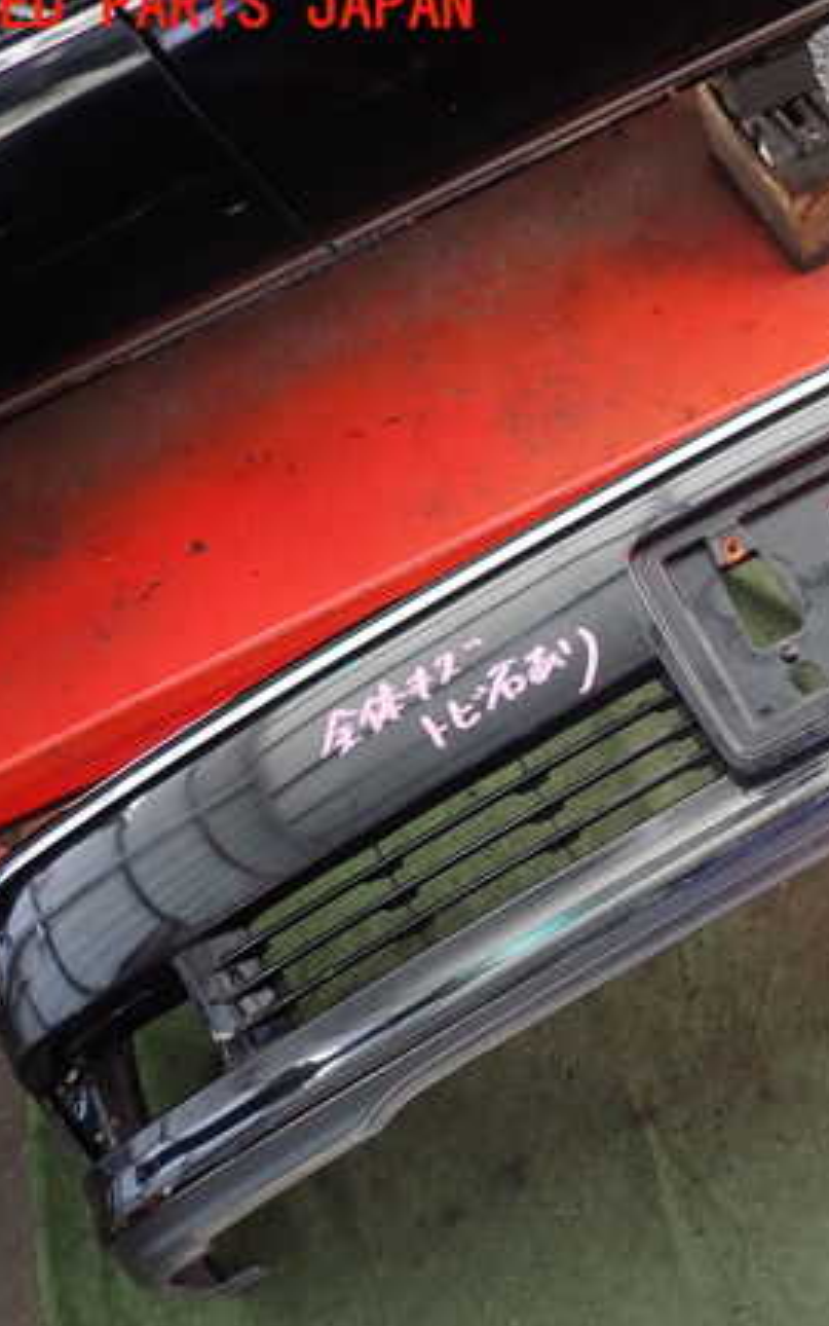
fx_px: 1337
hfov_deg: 31.7
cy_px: 663
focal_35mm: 37
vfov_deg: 52.7
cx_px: 838
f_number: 2
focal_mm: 4.5
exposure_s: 1/50
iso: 200
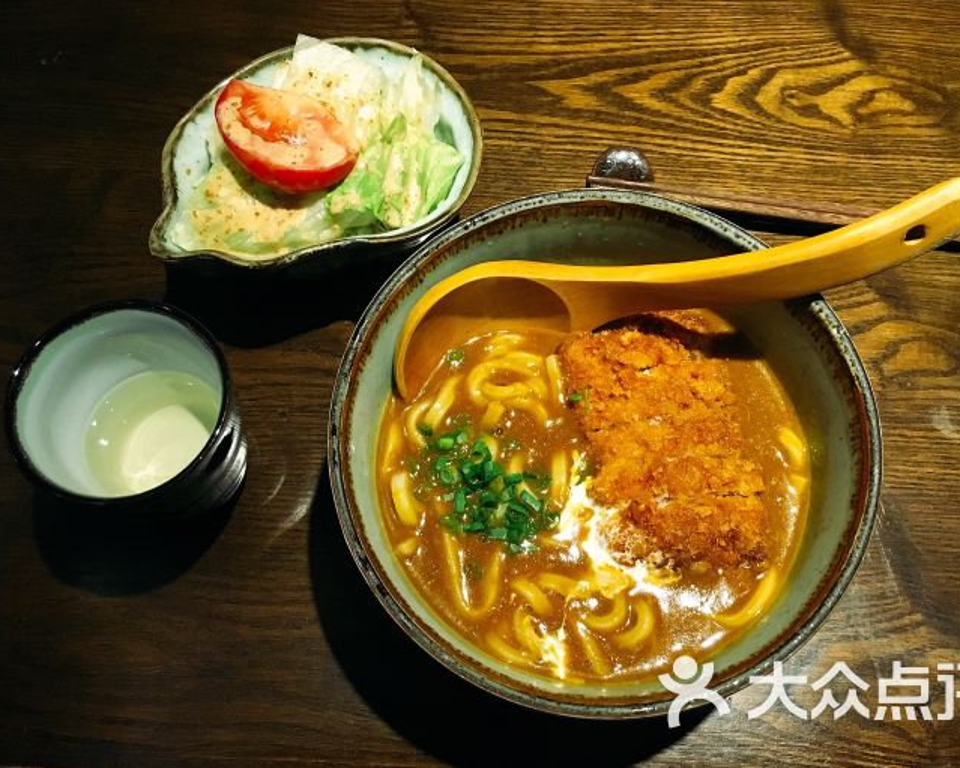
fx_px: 881
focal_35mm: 31
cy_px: 375
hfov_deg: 57.1
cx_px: 509
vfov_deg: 47.1
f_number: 2.2
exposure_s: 1/25
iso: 200
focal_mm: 4.15
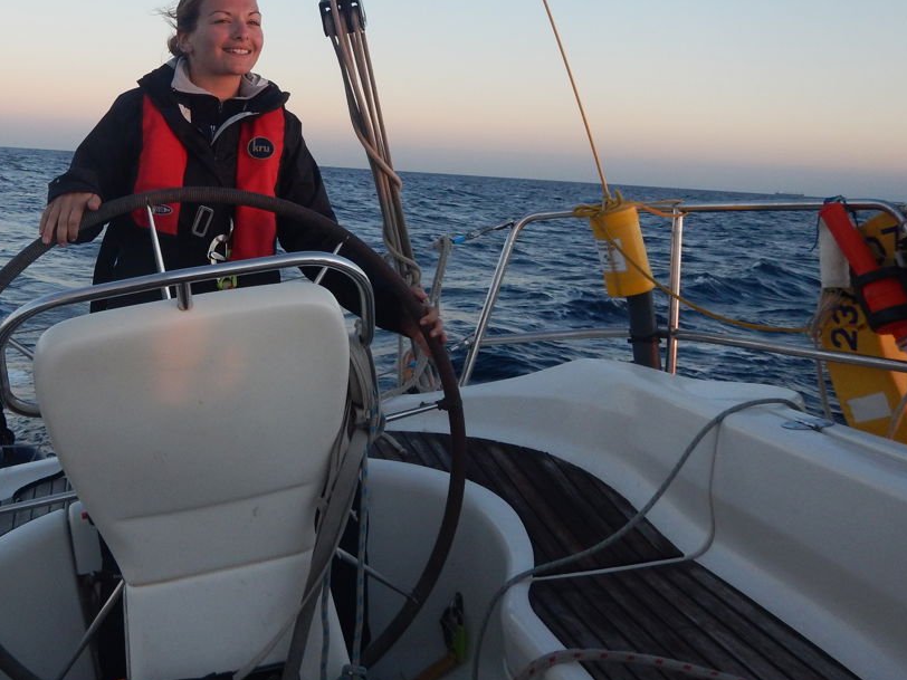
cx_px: 237
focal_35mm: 39
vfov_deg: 35.9
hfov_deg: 46.3
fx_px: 1022
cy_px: 157
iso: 160
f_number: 2.8
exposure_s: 1/250
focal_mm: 4.3
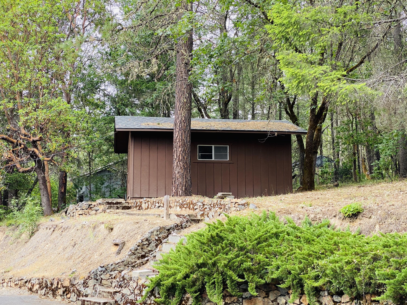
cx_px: 204
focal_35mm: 52
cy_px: 152
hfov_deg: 36.8
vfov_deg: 28.0
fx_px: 611
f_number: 2
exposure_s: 1/165
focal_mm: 6
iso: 20
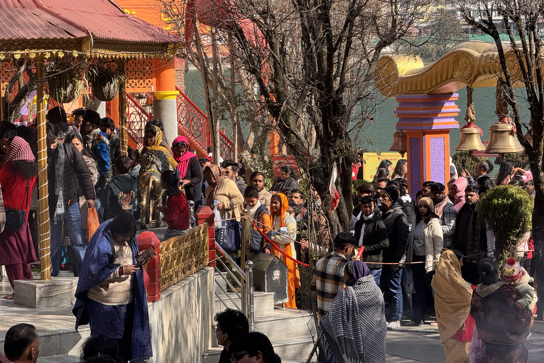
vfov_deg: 11.0
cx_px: 272
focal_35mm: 125
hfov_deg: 16.4
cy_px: 172
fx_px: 1889
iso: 50
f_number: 2.8
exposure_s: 1/596
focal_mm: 15.66
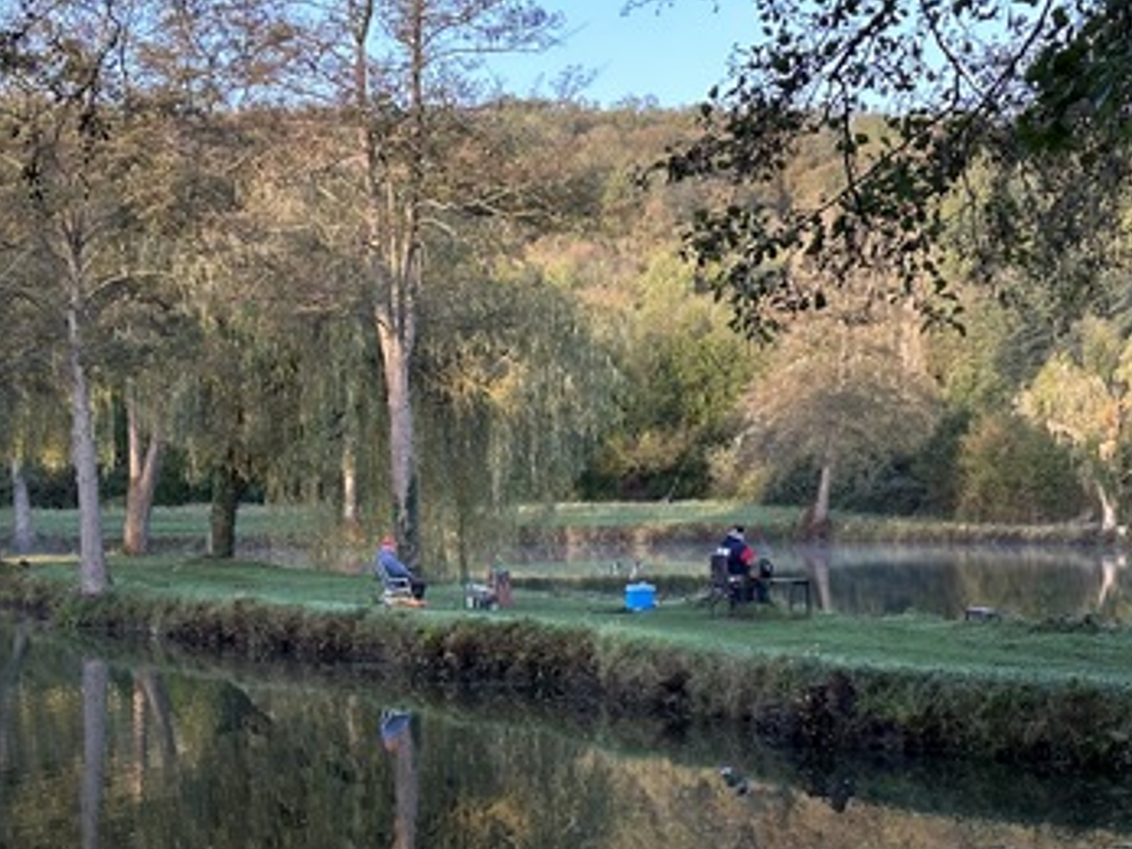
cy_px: 611
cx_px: 607
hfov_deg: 23.6
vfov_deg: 17.7
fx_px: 2713
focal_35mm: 83
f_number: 1.78
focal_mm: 6.86
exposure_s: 1/310
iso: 64
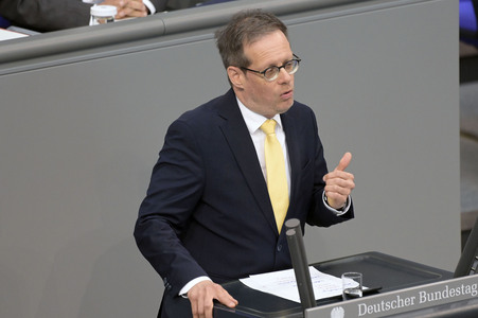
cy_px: 159
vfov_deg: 3.3
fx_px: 5440
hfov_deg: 5.0
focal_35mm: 410
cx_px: 239
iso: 8000
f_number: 5.6
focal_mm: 410
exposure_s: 1/400
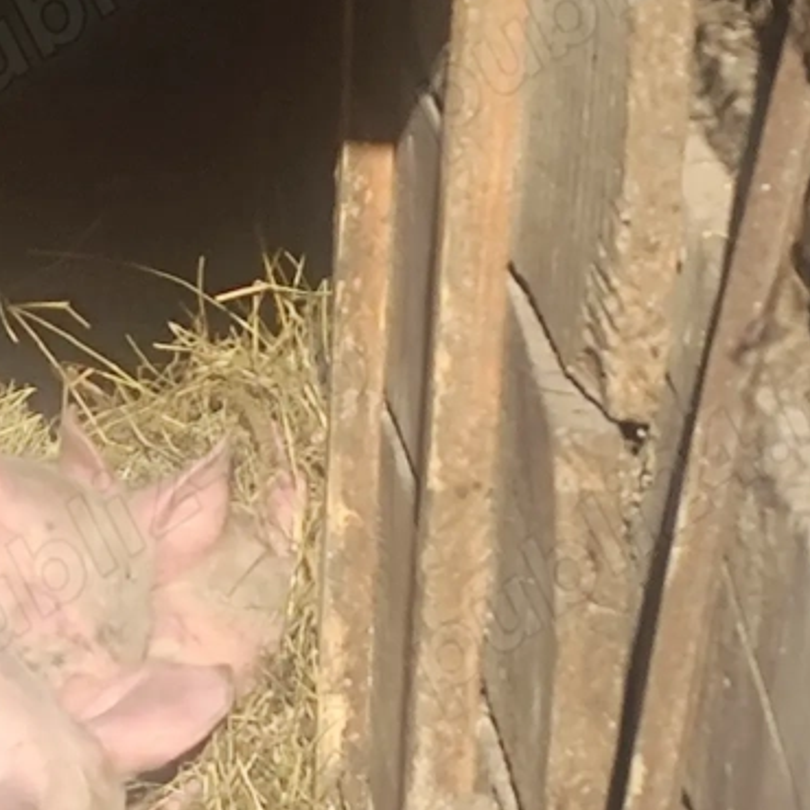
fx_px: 7916
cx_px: -125
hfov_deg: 5.8
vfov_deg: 5.9
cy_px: 556
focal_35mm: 299
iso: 50
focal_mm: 6.19
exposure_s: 1/940
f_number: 1.65
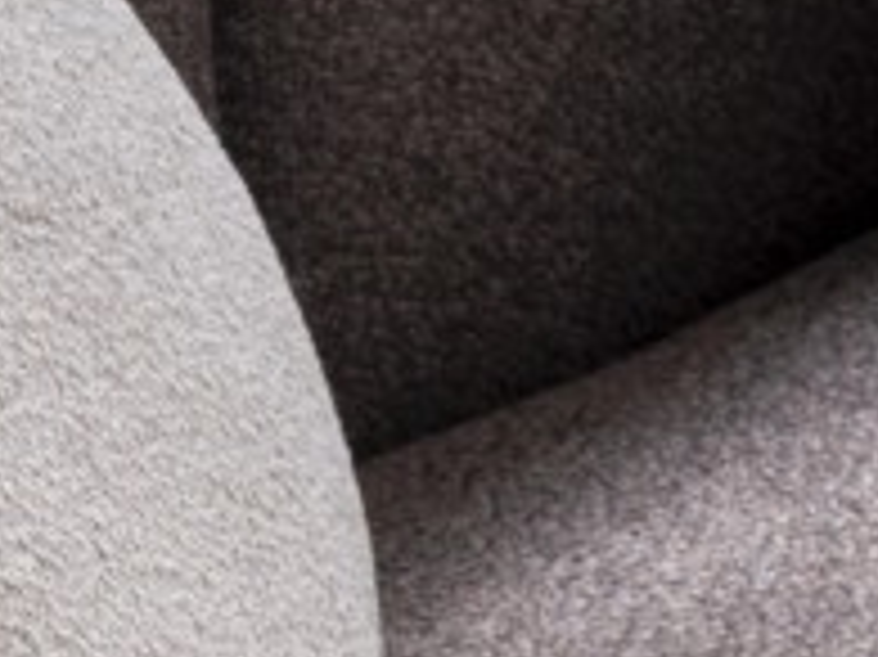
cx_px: 176
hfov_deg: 3.5
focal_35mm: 560
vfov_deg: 2.5
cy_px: 3366
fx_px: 14195
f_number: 13
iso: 100
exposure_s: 1/125
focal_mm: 70
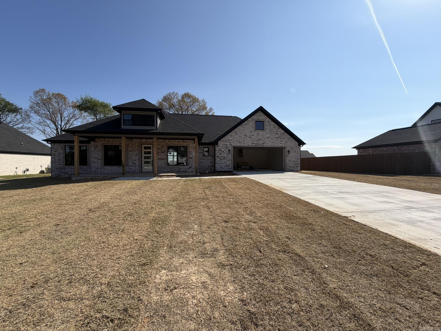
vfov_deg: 85.7
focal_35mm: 14
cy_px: 166
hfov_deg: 102.1
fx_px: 178
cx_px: 220
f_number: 2.2
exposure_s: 1/1259
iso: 20
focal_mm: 2.22
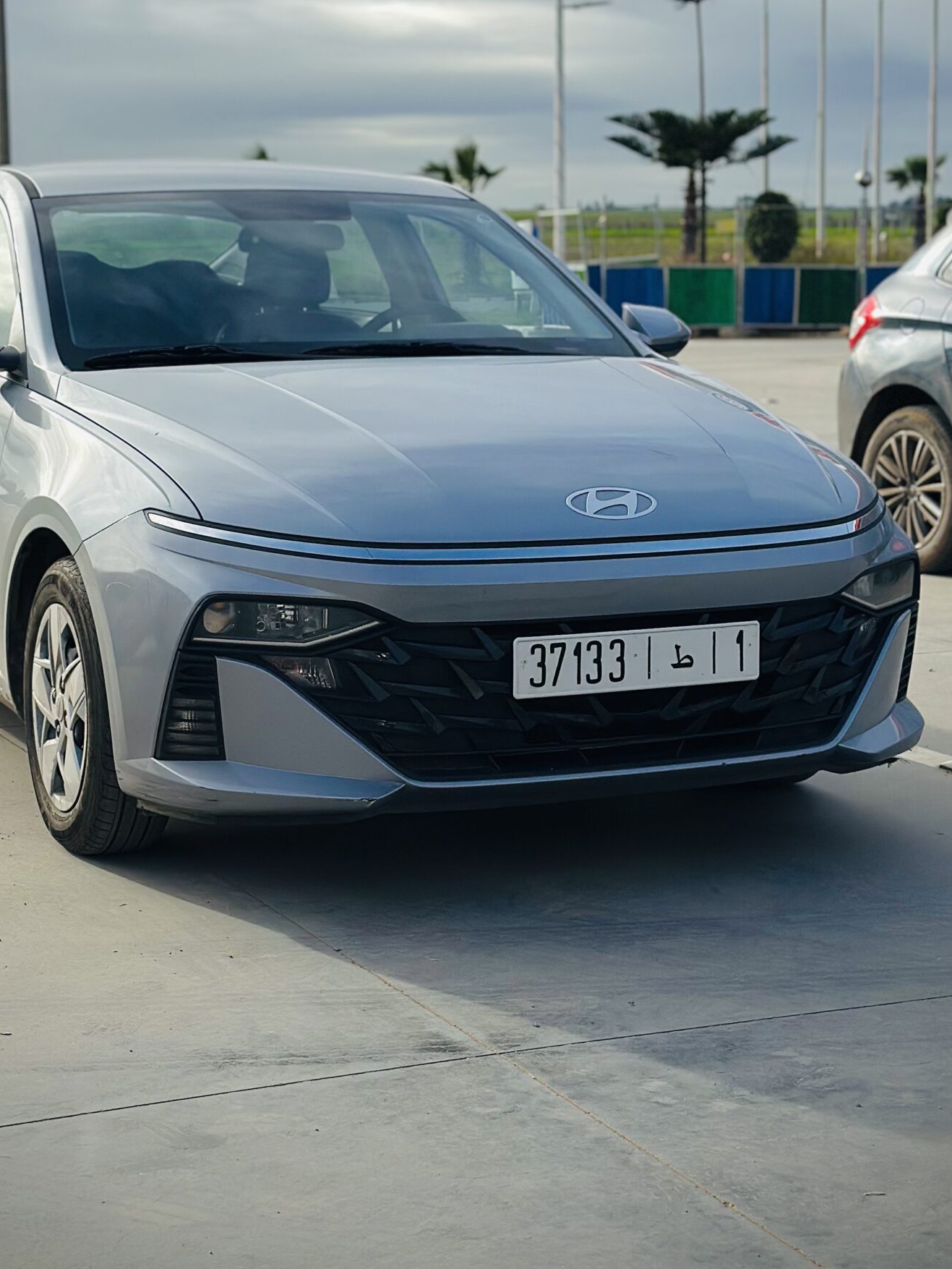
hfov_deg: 21.0
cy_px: 461
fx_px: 2566
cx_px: 385
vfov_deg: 27.7
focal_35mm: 70
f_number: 1.78
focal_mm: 6.86
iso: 100
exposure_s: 1/6211
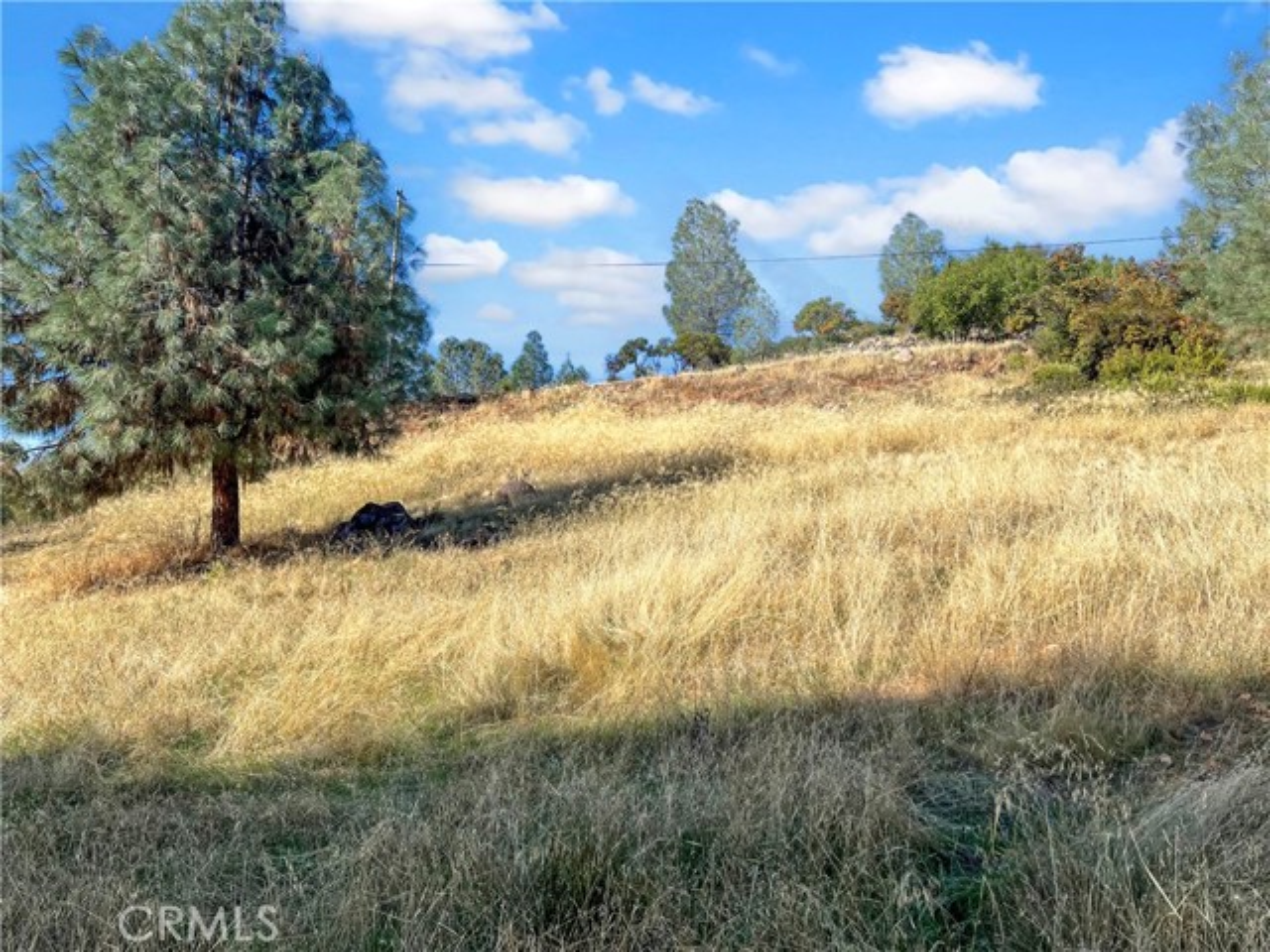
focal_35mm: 26
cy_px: 476
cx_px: 635
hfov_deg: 67.3
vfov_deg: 53.1
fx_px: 954
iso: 50
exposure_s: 1/3571
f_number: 1.5
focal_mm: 5.7
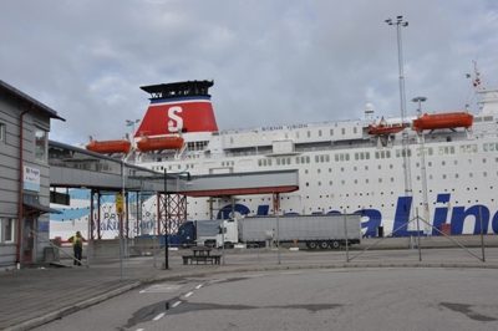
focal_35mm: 40
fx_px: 560
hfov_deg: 48.0
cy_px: 166
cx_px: 249
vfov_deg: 33.0
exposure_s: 1/320
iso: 200
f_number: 9
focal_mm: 27
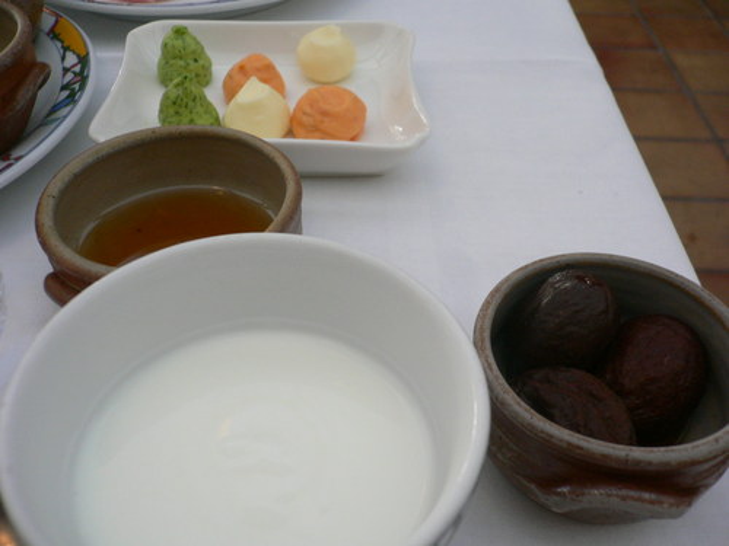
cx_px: 364
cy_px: 273
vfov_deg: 40.7
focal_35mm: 35
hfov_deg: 52.6
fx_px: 737
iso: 150
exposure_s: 1/15
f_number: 2.8
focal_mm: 5.8
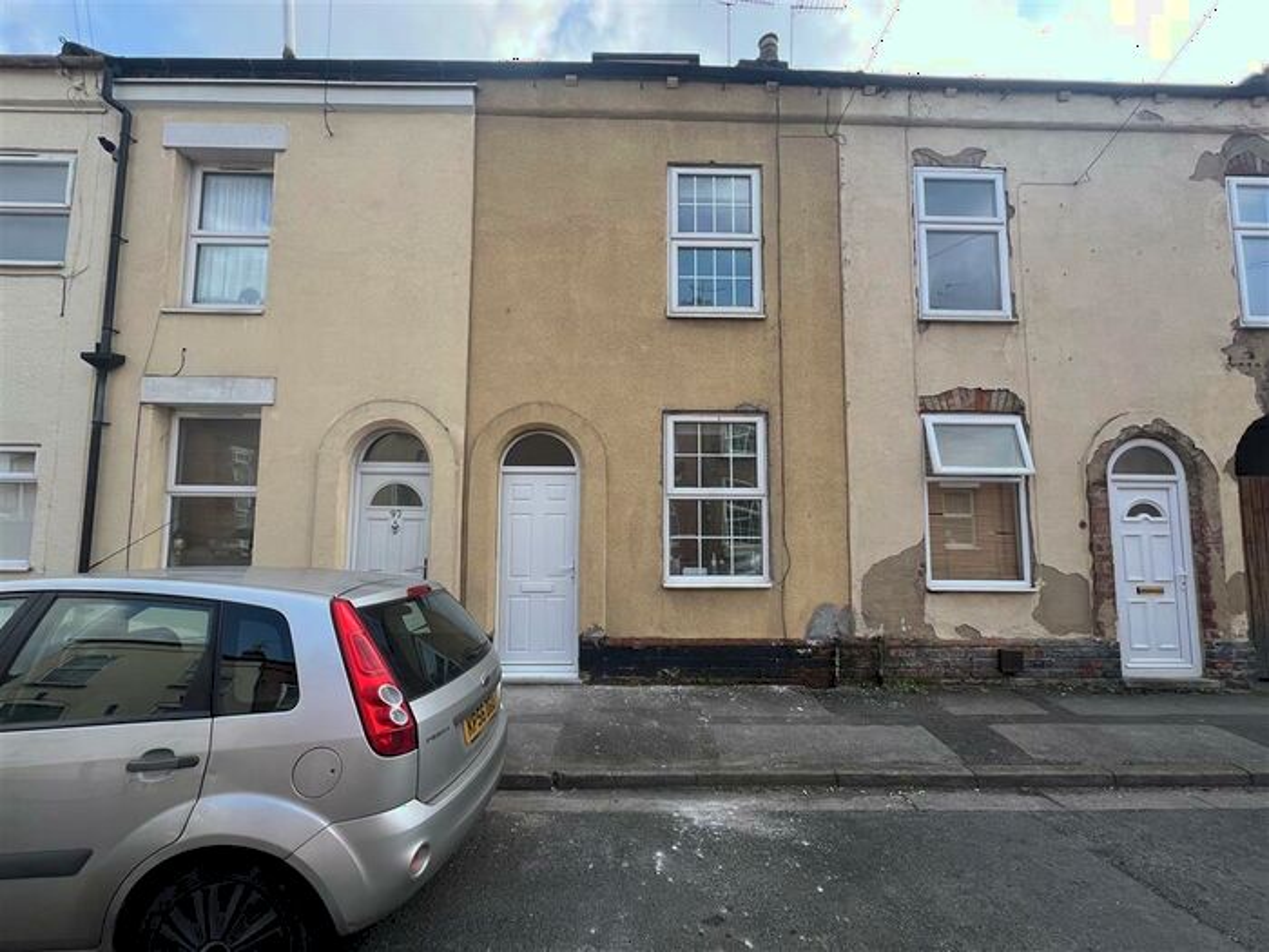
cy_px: 476
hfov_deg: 106.2
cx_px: 634
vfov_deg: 89.9
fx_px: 477
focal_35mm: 13
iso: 32
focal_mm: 1.57
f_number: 1.8
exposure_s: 1/497
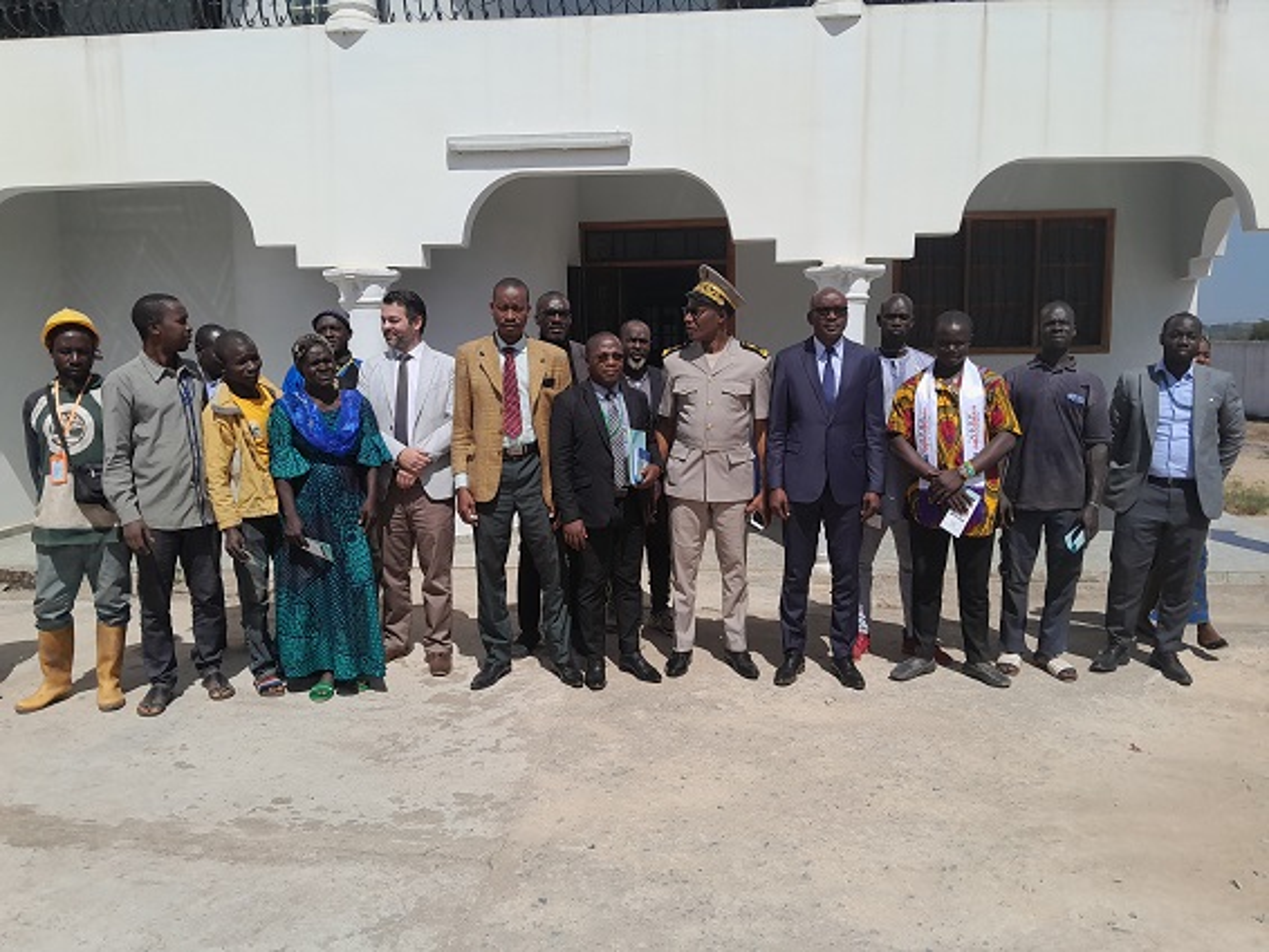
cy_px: 476
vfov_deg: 53.1
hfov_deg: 67.3
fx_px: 954
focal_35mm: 26
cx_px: 634
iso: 40
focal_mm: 3.98
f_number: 1.8
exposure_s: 1/1054
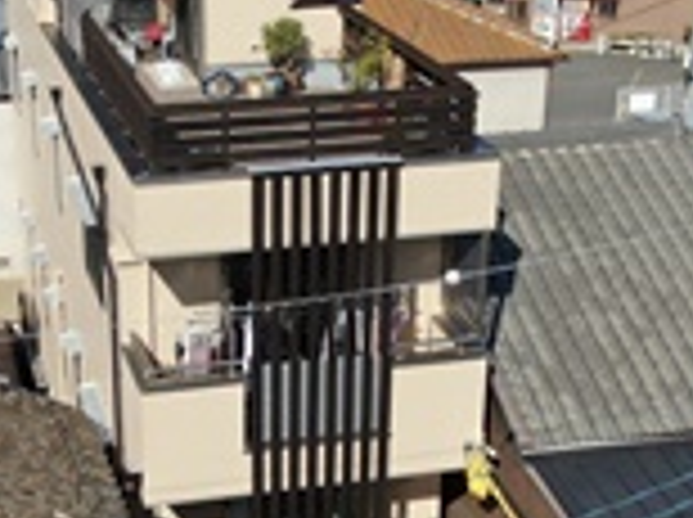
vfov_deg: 17.9
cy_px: 351
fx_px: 1639
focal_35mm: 82
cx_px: 252
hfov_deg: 23.8
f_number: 3.3
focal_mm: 6.08
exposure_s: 1/1250
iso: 100
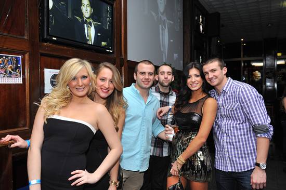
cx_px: 143
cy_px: 95
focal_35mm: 29
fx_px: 230
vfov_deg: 44.9
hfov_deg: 63.7
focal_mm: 29
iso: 1000
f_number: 6.3
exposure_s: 1/100
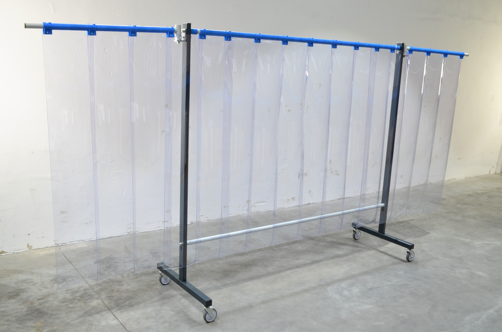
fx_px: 501
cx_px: 251
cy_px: 166
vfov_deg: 36.7
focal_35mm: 36
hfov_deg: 53.2
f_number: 20
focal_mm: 24
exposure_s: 13
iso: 125
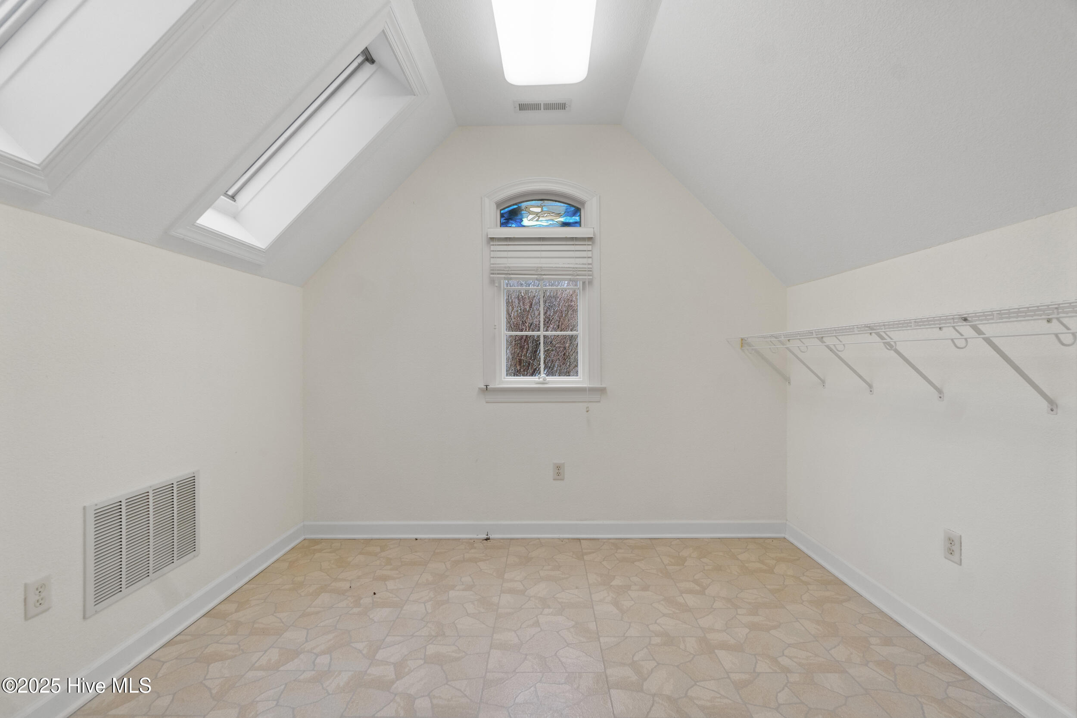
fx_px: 449
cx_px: 538
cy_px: 359
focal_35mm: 15
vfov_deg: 77.3
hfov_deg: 100.4
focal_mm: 10
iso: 400
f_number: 8
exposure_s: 1/6
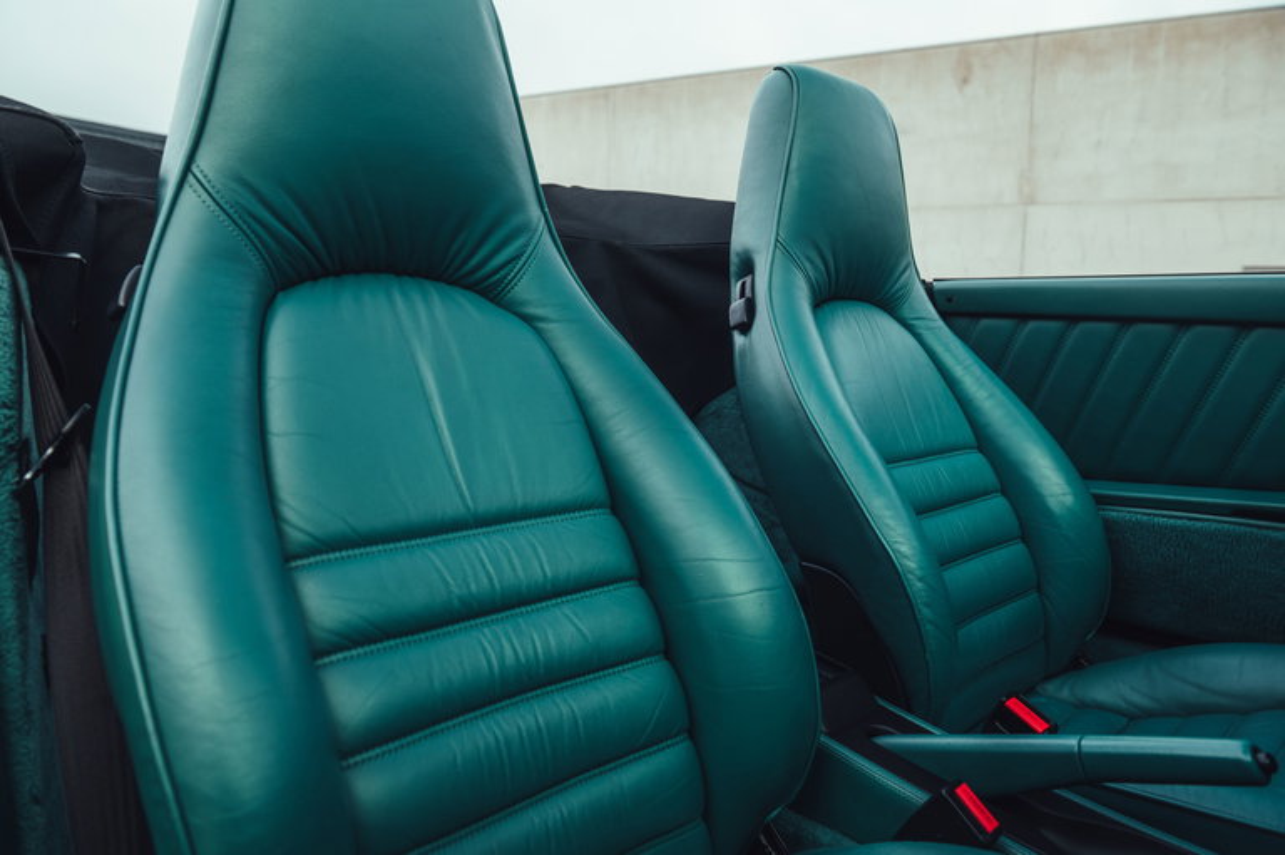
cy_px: 428
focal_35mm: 27
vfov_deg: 47.9
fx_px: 963
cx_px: 642
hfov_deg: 67.4
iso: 400
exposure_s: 1/100
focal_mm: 27
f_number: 5.6
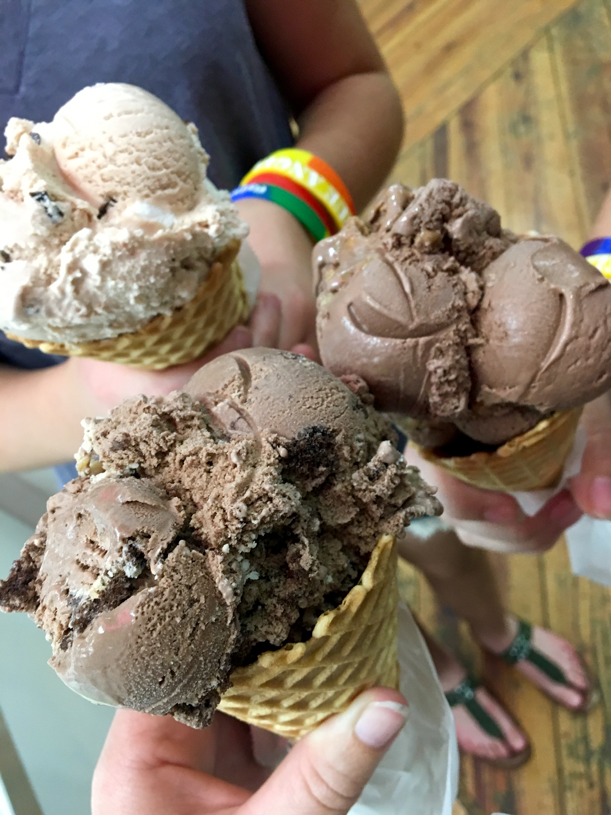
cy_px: 408
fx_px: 682
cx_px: 306
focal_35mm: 29
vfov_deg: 61.7
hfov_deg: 48.2
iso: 125
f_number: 2.2
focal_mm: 4.15
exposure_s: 1/30
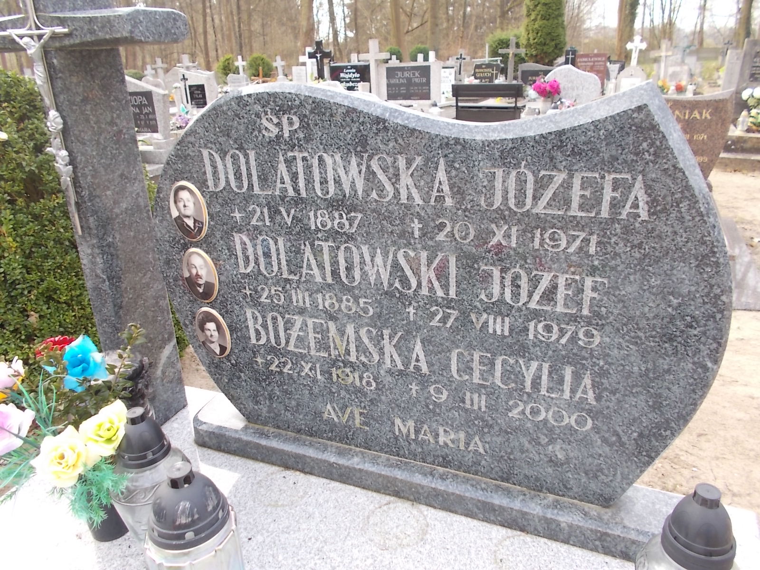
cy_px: 285
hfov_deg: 67.3
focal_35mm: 26
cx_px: 380
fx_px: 571
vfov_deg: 53.1
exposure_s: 1/60
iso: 80
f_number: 3.2
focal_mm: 4.6
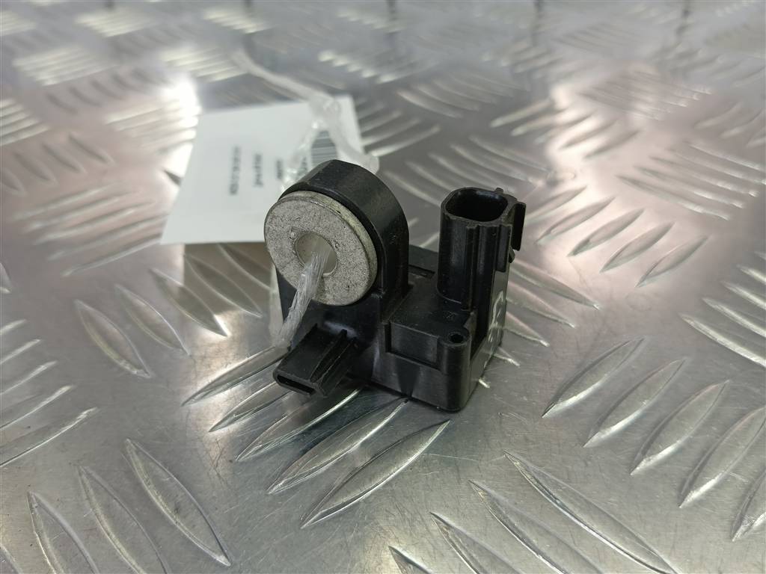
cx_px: 383
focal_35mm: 27
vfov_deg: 51.4
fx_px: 597
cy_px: 287
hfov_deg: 65.3
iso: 86
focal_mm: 4.11
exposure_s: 1/50
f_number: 1.6
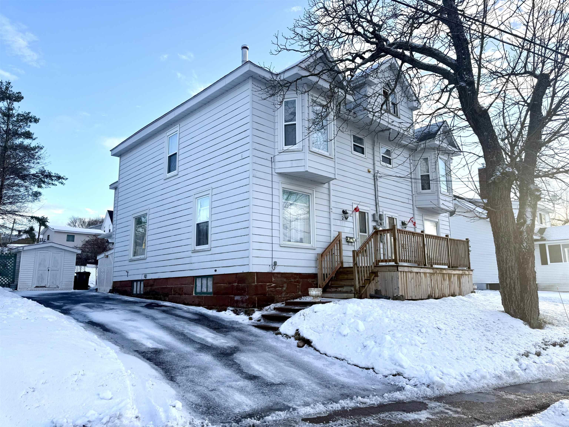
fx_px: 394
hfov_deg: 71.6
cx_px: 284
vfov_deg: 56.8
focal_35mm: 24
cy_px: 214
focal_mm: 6.76
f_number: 1.78
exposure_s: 1/1618
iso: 80
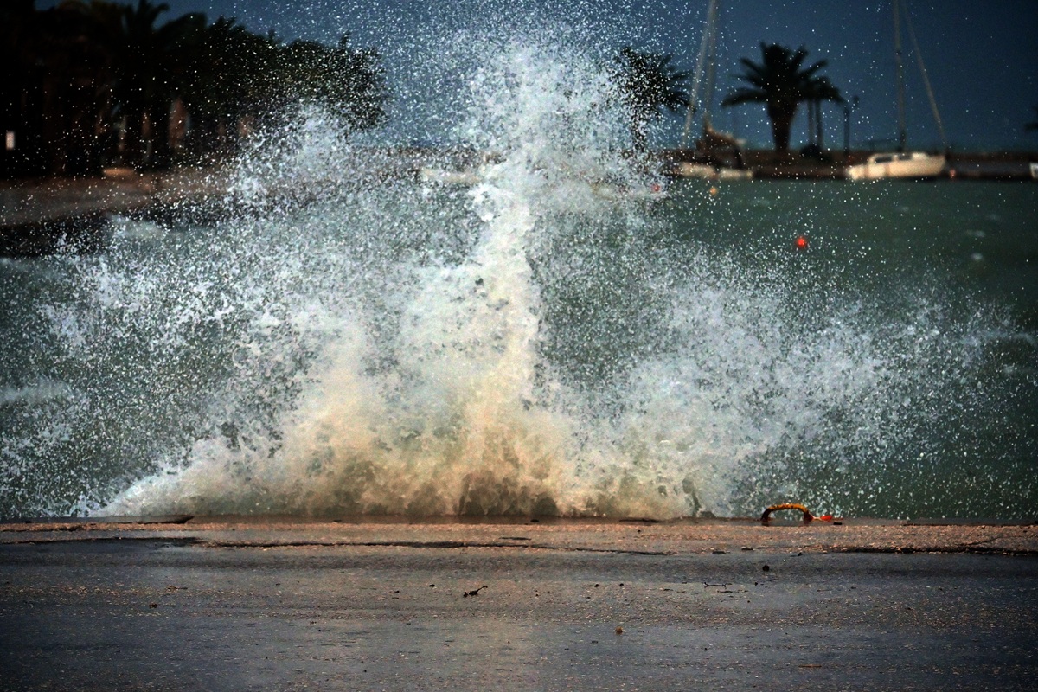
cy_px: 346
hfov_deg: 11.9
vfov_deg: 8.0
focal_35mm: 172
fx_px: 4973
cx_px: 519
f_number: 5.6
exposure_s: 1/800
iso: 1250
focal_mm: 115
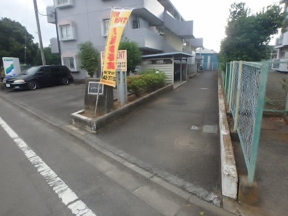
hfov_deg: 79.0
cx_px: 144
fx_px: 175
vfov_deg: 63.4
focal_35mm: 21
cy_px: 108
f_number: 3.5
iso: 125
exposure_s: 1/200
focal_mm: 3.7
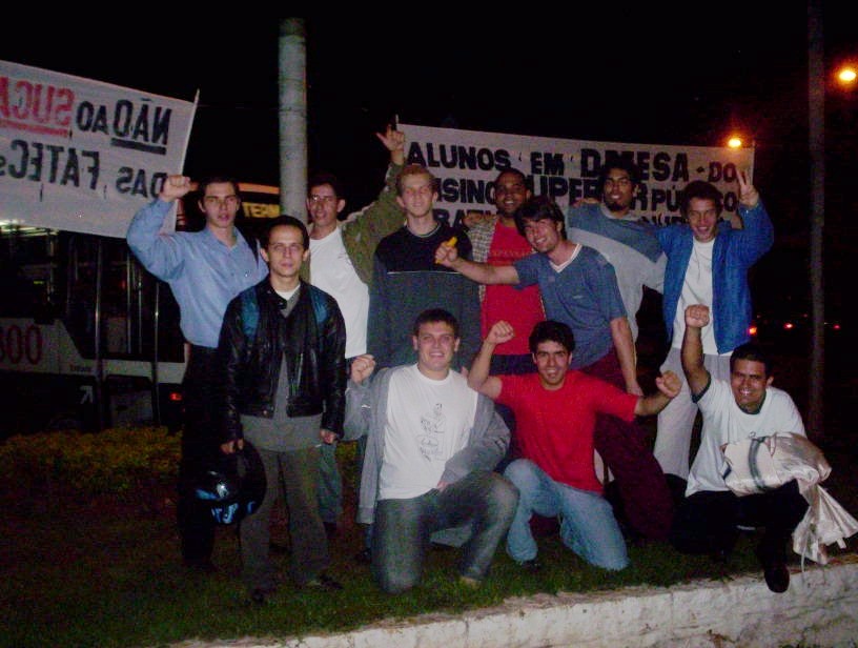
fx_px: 944
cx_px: 429
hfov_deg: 48.9
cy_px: 324
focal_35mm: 38
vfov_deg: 37.9
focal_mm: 4.99
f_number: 4.5
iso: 140
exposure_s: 1/60
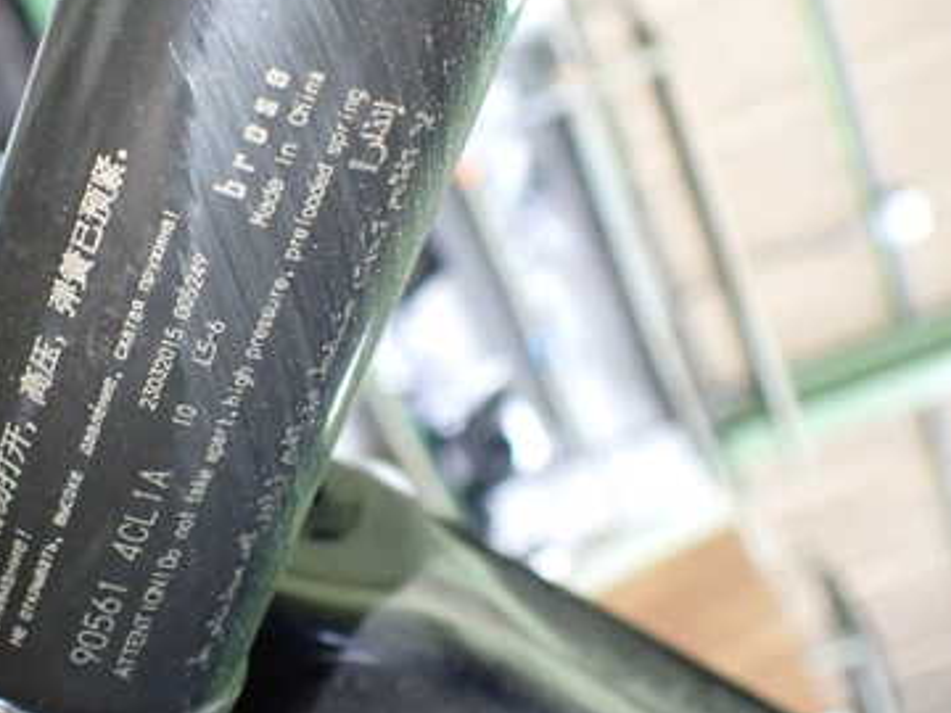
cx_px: 264
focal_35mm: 50
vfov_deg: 29.1
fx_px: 1374
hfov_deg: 37.5
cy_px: 298
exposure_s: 1/40
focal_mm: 5.4
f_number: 2.3
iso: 800
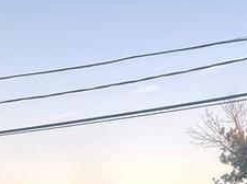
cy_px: 337
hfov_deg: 17.0
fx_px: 812
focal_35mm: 114
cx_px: 225
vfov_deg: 11.9
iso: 32
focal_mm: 5.1
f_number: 1.6
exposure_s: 1/205
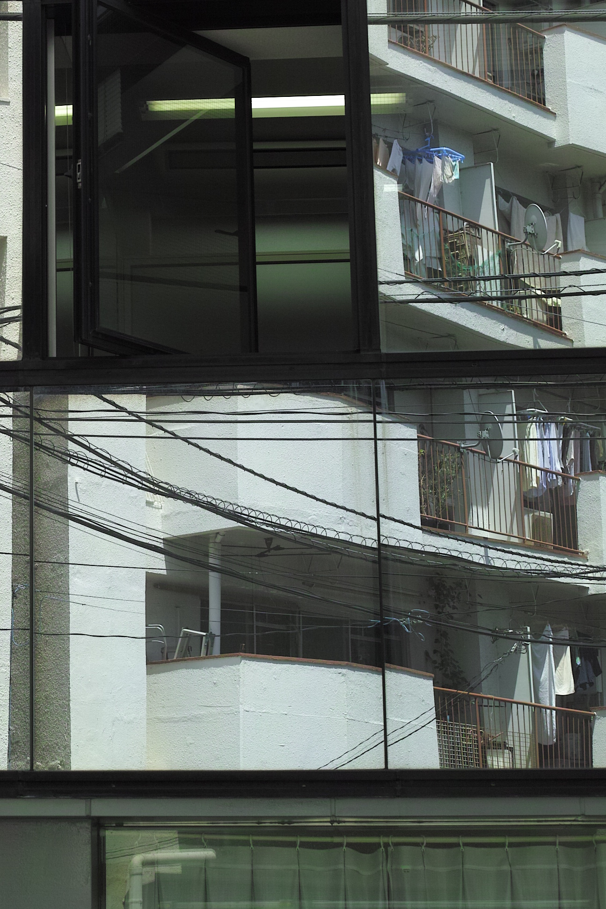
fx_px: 2752
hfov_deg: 12.3
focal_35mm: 109
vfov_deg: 18.5
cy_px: 150
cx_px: -94
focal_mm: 30
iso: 200
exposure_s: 1/400
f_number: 5.6
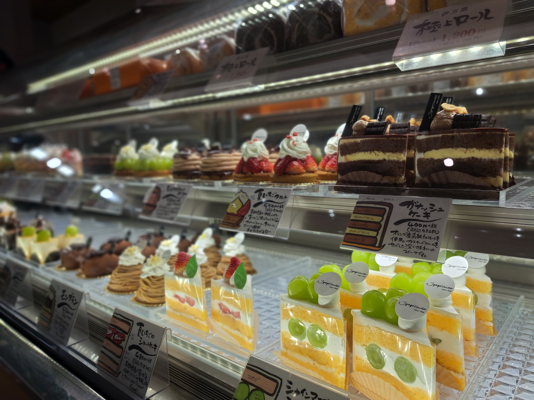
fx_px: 370
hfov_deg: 71.6
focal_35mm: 24
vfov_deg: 56.8
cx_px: 267
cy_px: 200
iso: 50
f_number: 1.8
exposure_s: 1/208
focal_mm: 5.23
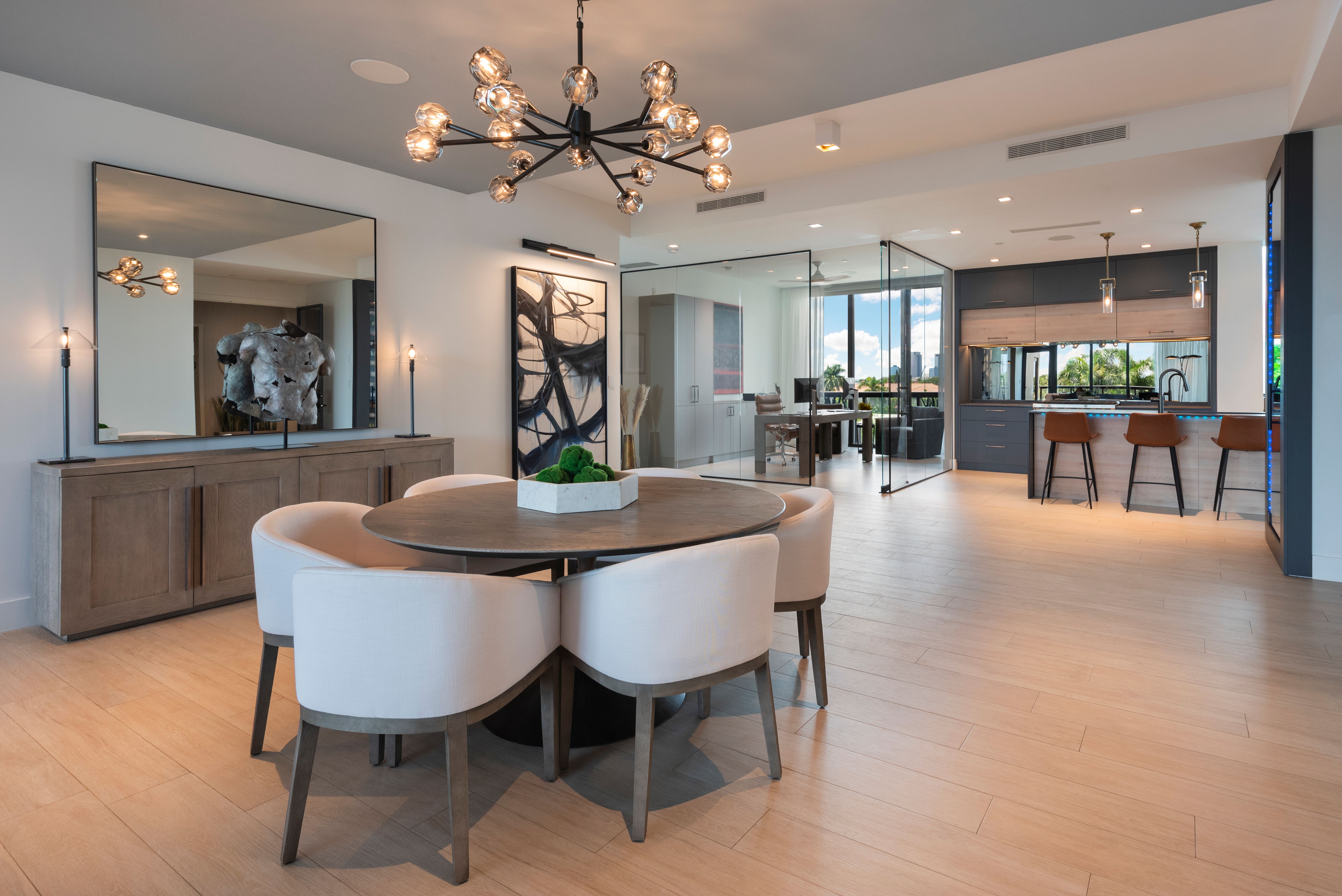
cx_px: 671
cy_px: 448
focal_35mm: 16
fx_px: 597
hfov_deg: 96.7
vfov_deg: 73.8
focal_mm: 16
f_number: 10
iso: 500
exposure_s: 1/125
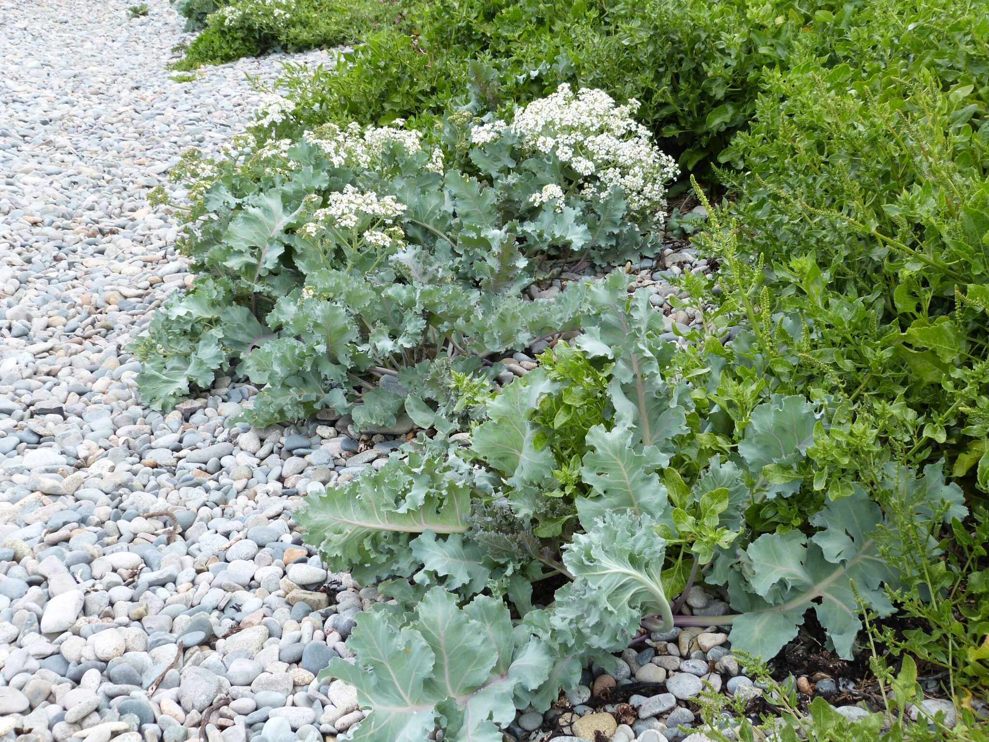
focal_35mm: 49
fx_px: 1400
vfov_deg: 29.7
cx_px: 494
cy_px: 371
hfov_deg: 38.9
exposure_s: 1/200
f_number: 4
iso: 100
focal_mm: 8.7
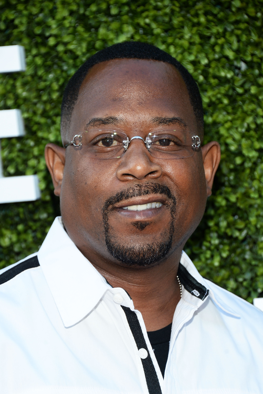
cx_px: 132
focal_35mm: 180
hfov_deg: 7.6
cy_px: 197
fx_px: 1972
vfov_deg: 11.4
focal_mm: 180
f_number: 6.3
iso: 640
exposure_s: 1/250
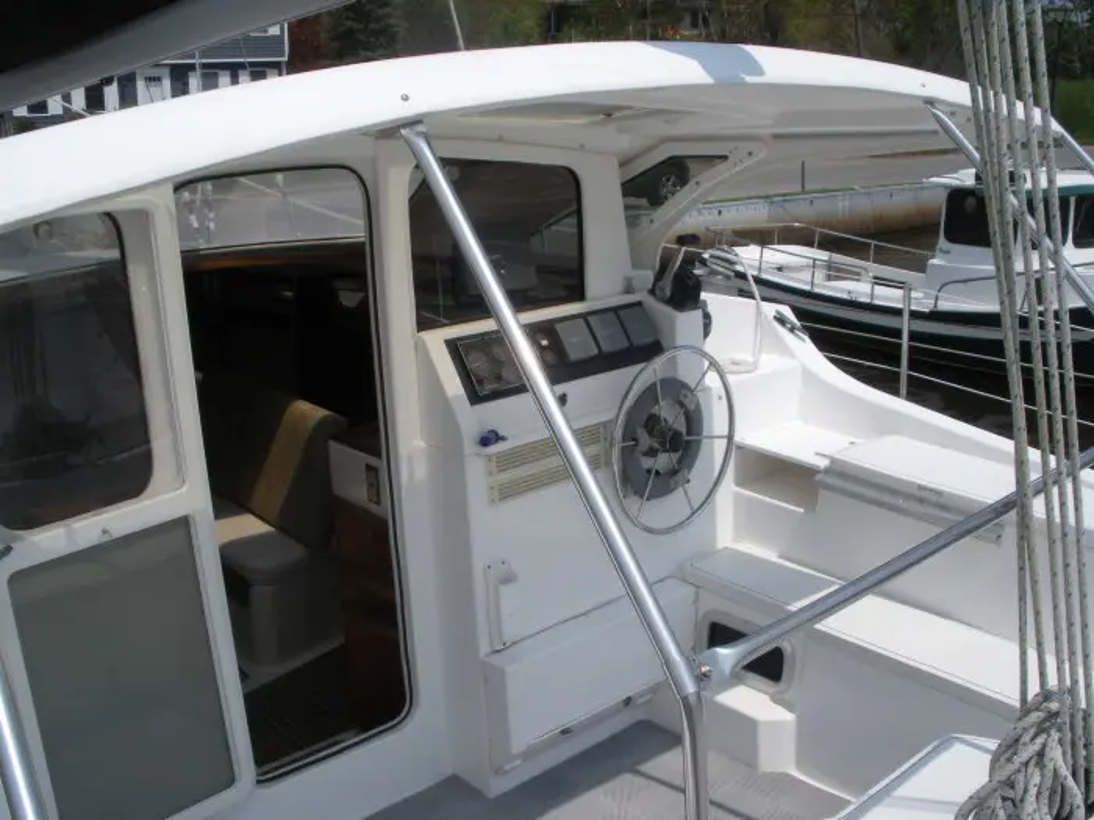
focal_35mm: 36
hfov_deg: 51.4
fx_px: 1138
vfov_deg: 39.7
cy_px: 410
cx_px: 547
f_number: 5.6
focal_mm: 6.3
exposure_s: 1/622
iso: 64
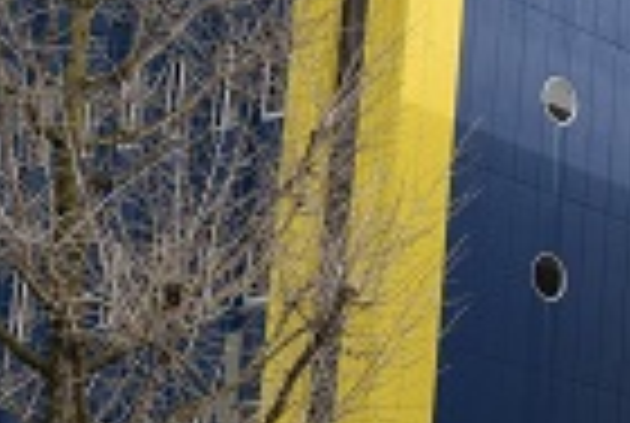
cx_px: 1310
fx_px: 2473
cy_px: 396
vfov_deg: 9.7
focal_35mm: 141
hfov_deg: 12.5
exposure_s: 1/320
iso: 200
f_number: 9
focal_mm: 22
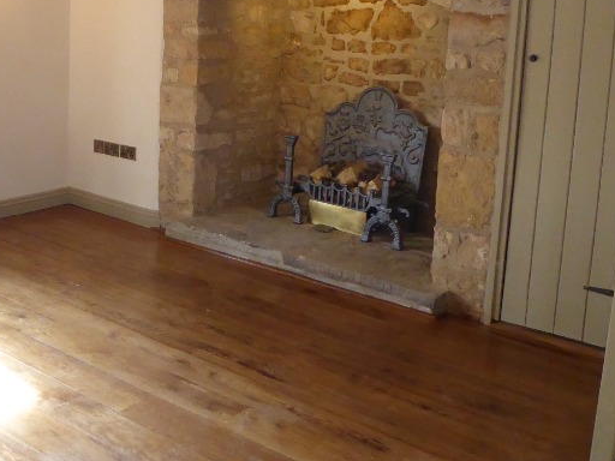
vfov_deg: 28.7
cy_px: 116
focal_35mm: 50
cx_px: 256
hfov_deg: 38.1
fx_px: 888
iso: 800
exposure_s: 1/60
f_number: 3.3
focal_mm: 4.3
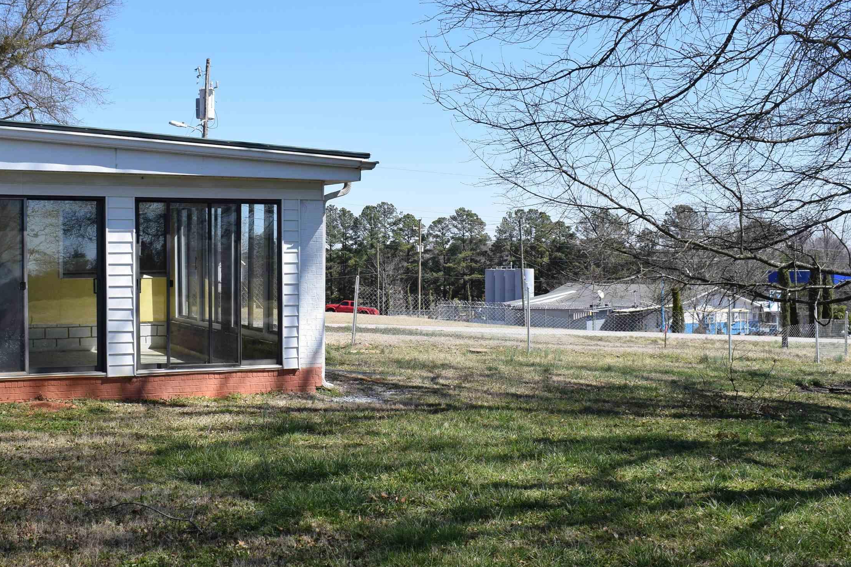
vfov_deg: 29.3
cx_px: 363
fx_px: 1087
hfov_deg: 42.6
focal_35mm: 46
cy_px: 275
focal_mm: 22
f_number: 9
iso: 200
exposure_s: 1/320
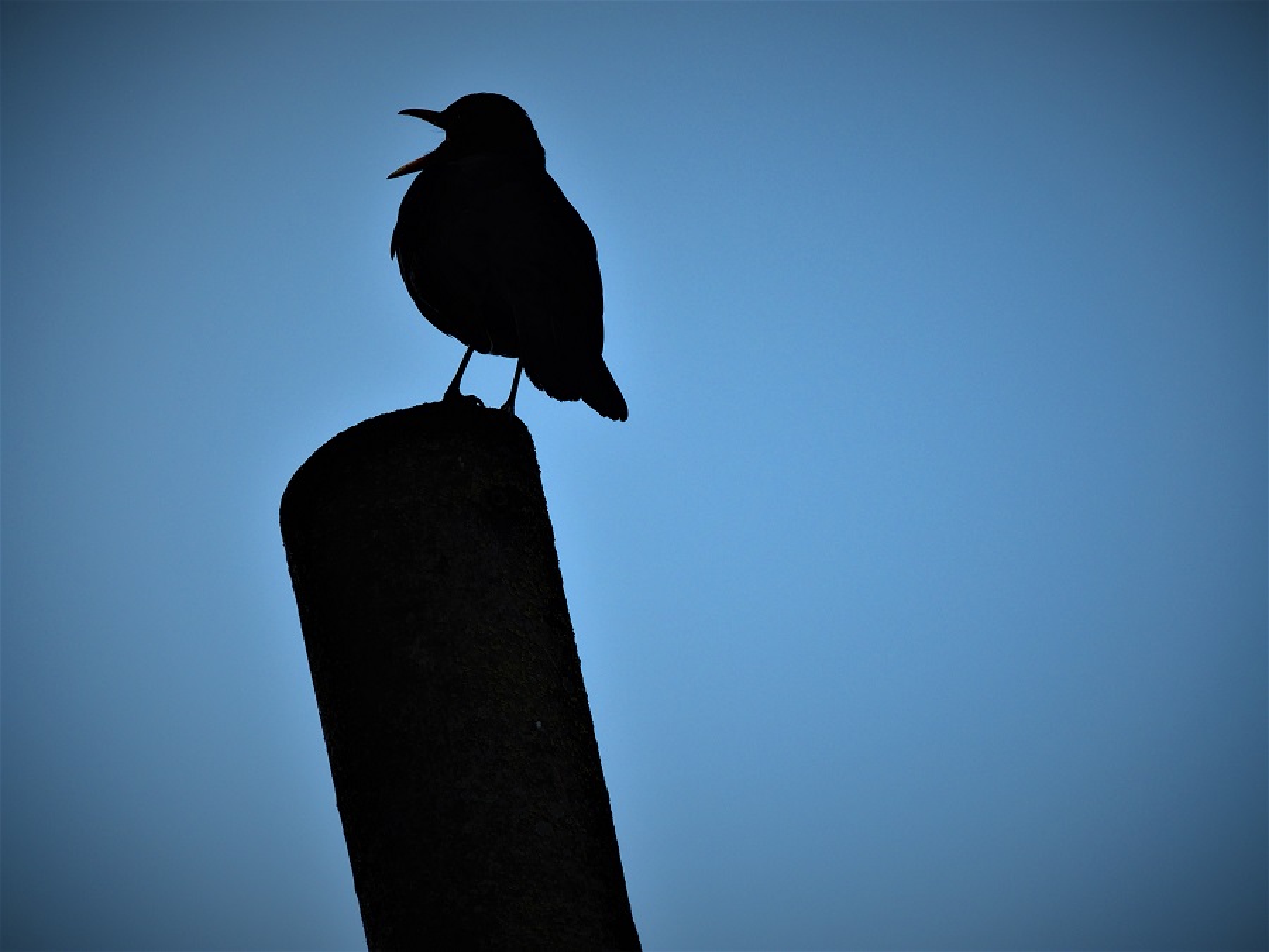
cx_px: 634
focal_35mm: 470
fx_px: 17230
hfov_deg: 4.2
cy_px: 476
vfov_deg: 3.2
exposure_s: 1/800
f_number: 4.9
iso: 100
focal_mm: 83.8
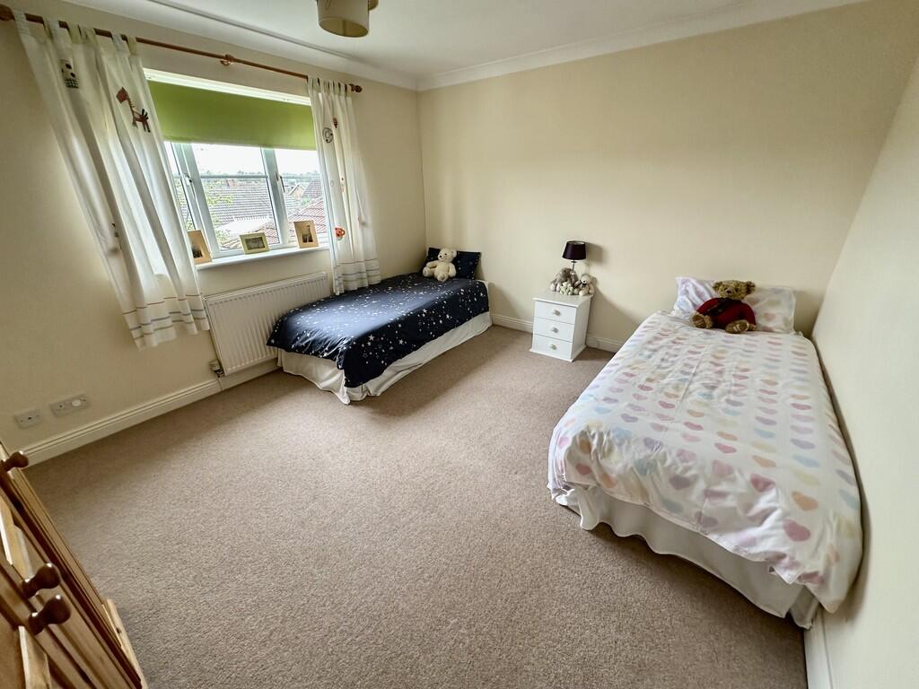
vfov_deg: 85.7
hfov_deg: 102.1
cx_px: 460
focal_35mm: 14
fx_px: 372
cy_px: 344
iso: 160
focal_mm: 2.22
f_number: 2.2
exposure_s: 1/99
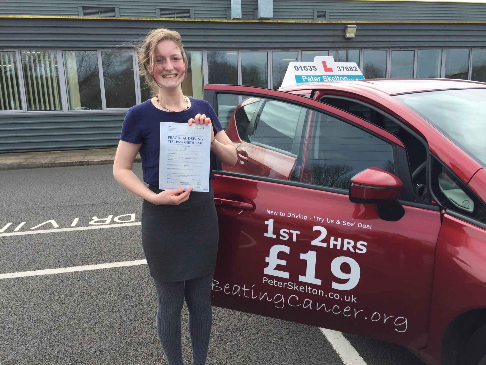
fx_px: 407
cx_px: 243
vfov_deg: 48.2
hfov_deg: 61.7
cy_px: 182
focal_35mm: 29
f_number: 2.2
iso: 32
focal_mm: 4.15
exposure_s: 1/898
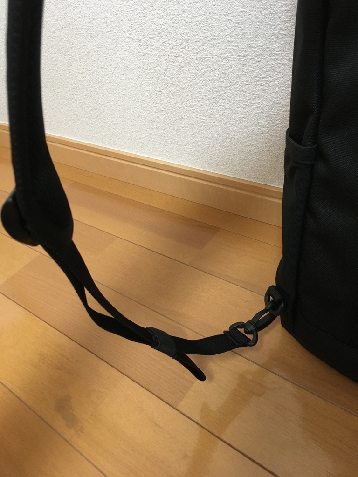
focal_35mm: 29
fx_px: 400
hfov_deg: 48.2
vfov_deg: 61.7
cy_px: 238
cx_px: 179
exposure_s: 1/30
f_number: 2.2
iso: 125
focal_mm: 4.15
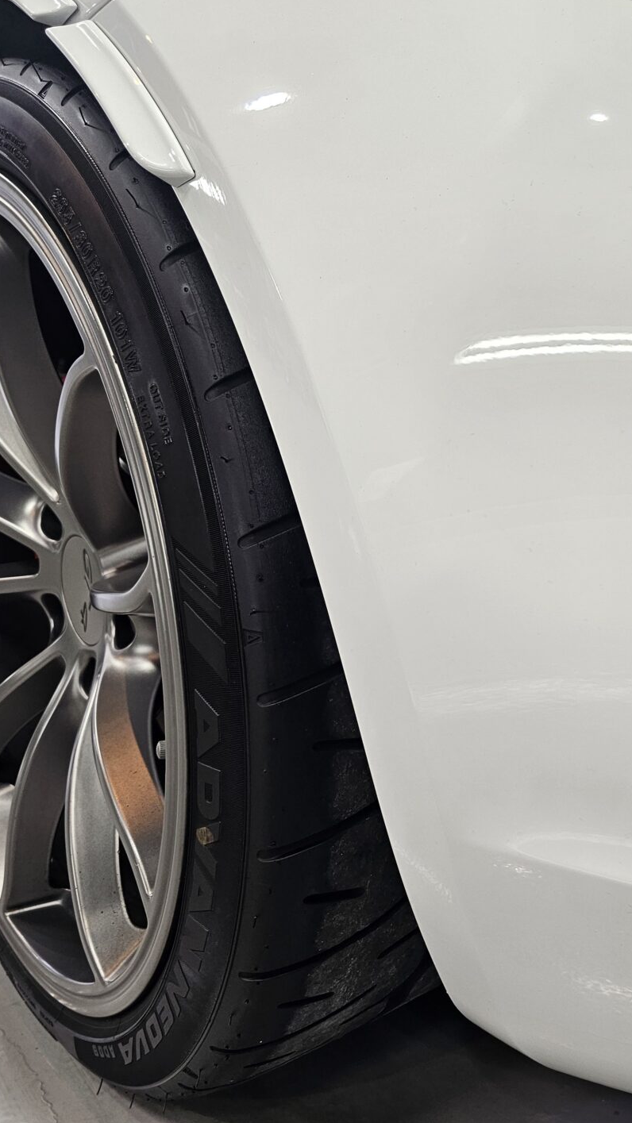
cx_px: 619
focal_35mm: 34
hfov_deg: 32.2
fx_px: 1013
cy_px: 554
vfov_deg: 58.0
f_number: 1.7
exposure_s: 1/100
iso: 80
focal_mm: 6.3
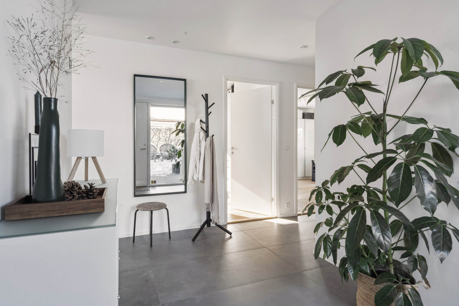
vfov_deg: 61.9
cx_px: 230
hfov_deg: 84.0
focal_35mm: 20
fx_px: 255
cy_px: 153
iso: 200
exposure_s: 1/13
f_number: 13
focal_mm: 20
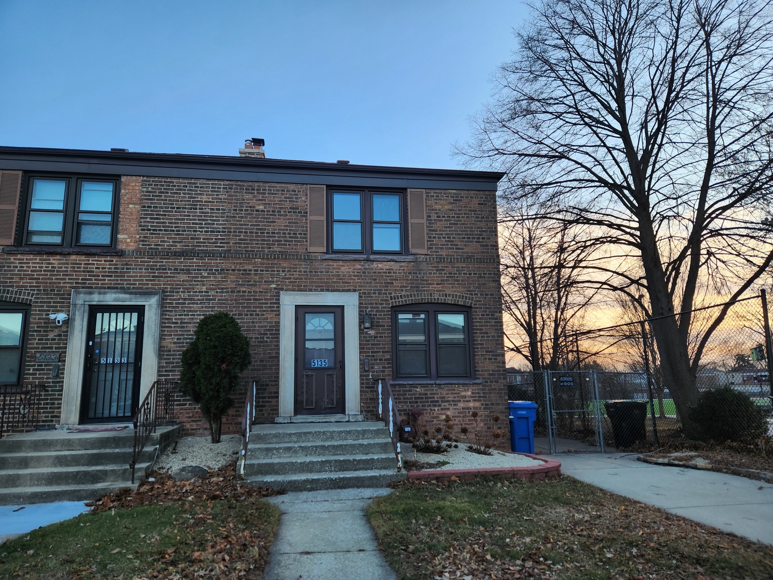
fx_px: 514
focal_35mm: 23
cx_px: 386
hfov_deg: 73.9
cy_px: 290
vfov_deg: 58.9
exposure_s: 1/180
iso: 32
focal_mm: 5.4
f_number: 1.8
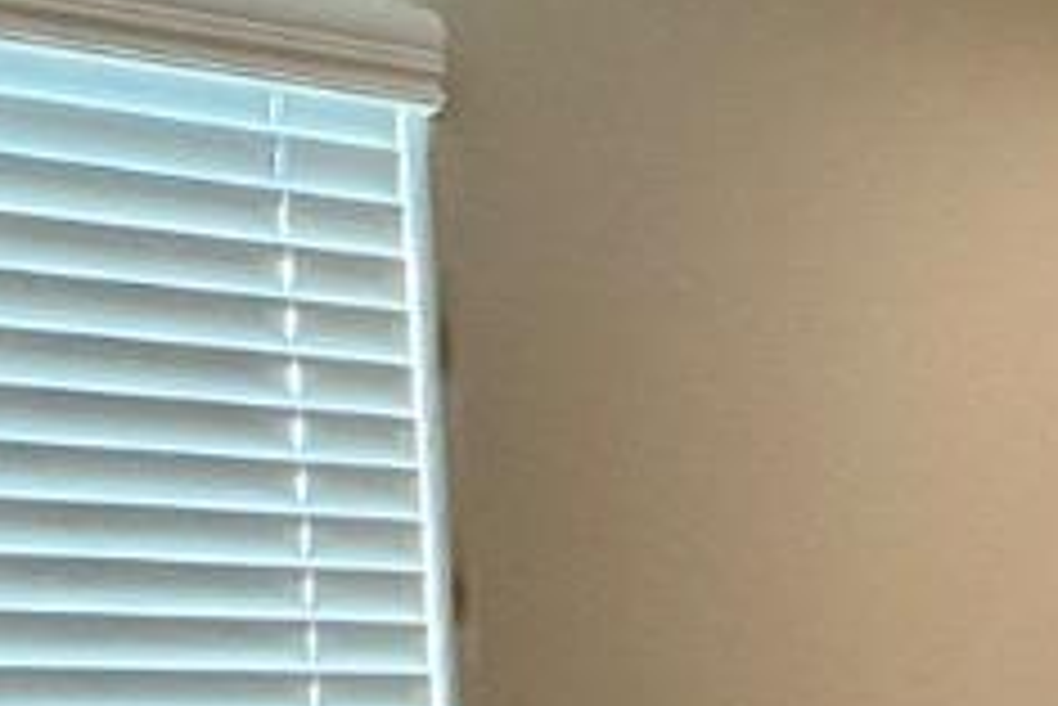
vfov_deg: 13.0
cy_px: 1351
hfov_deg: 21.2
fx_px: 2735
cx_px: 1031
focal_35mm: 93
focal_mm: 2.22
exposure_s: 1/120
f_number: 2.2
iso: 125
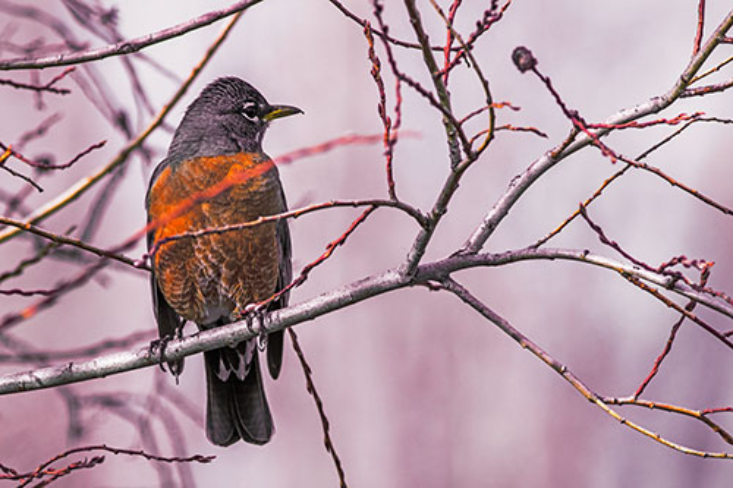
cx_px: 366
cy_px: 244
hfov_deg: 3.4
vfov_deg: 2.3
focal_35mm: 600
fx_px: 12212
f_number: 11
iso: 720
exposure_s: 1/640
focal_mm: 600
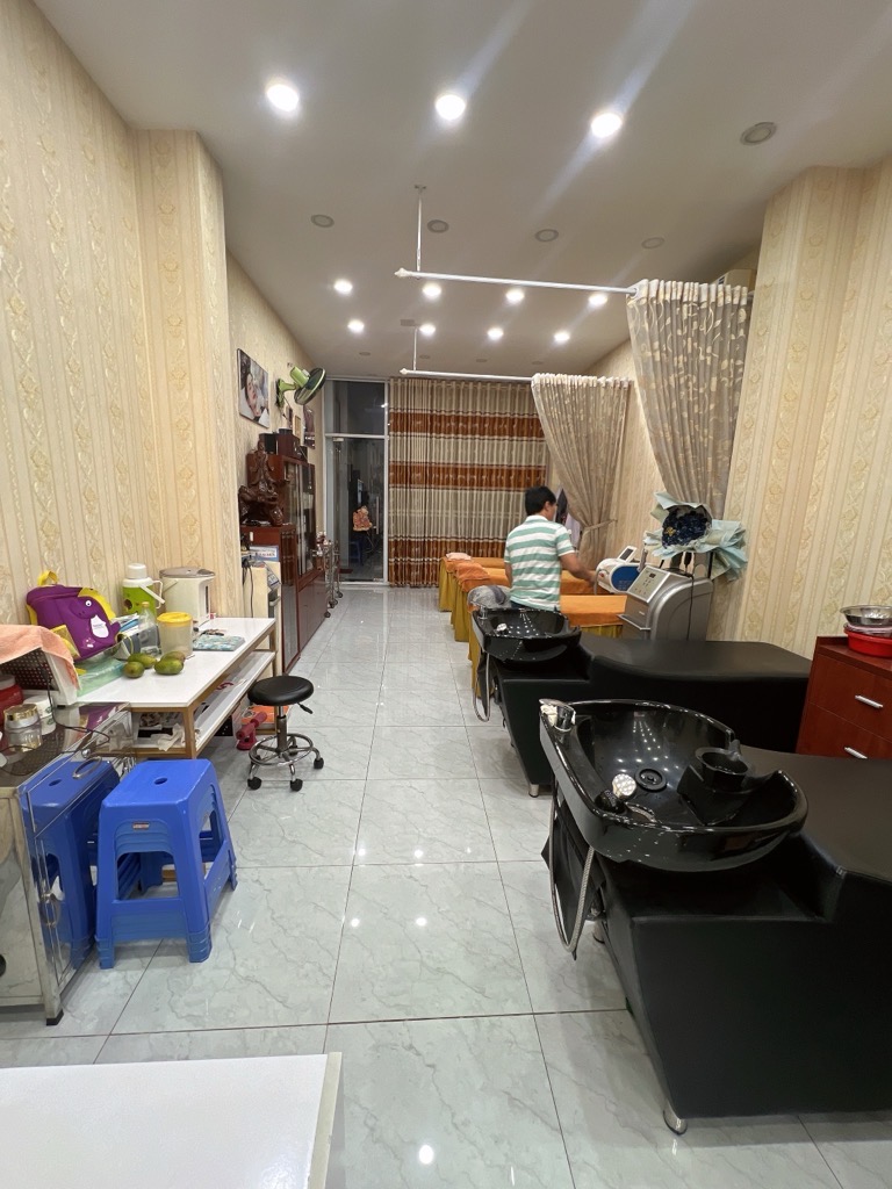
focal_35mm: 13
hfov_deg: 89.9
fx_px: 447
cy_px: 594
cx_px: 446
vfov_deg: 106.2
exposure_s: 1/50
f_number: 1.8
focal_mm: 1.57
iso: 125
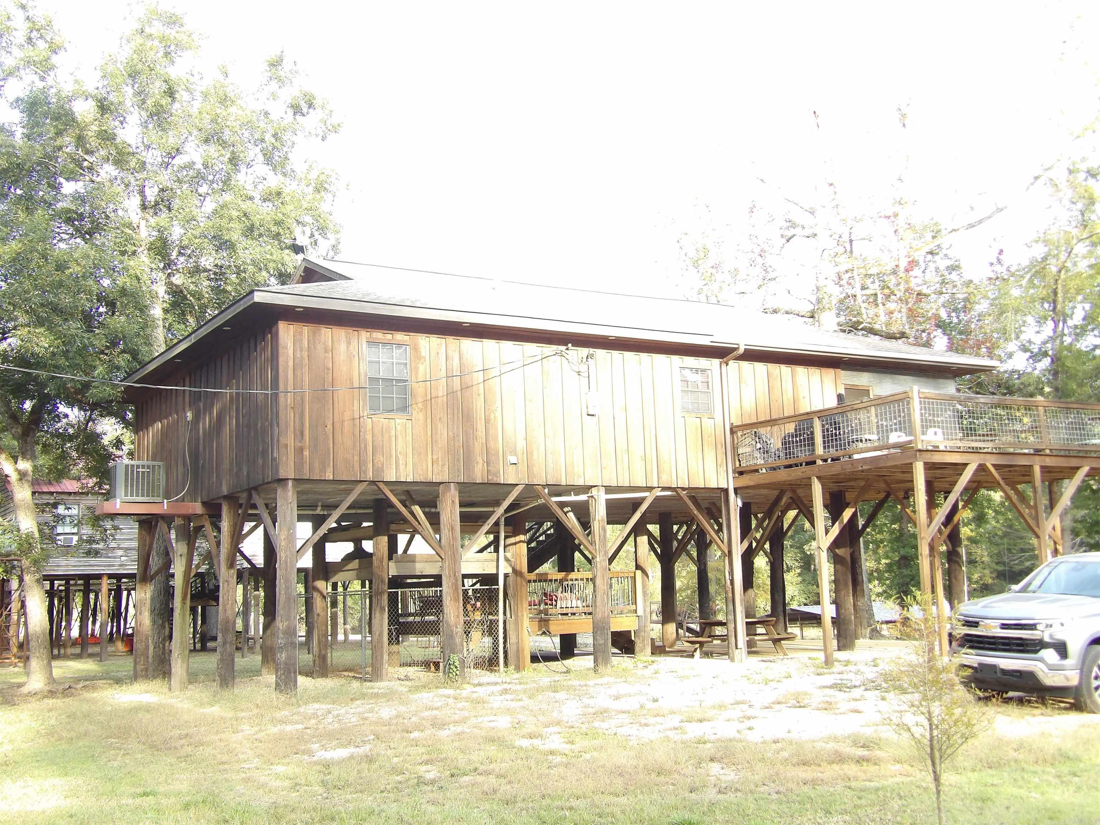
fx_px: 1239
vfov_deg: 36.8
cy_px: 412
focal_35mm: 39
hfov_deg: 47.9
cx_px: 550
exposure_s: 1/60
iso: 100
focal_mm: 7
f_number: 3.2
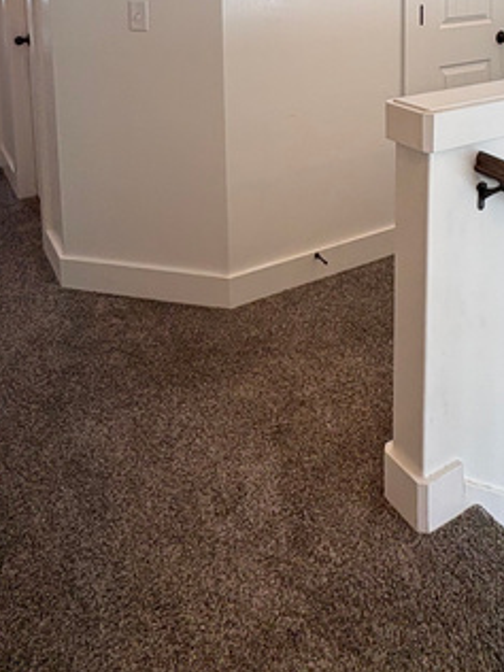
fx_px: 660
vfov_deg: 46.2
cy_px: 15
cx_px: 274
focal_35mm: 34
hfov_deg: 41.8
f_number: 2.2
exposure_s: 1/120
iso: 64
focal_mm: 2.22
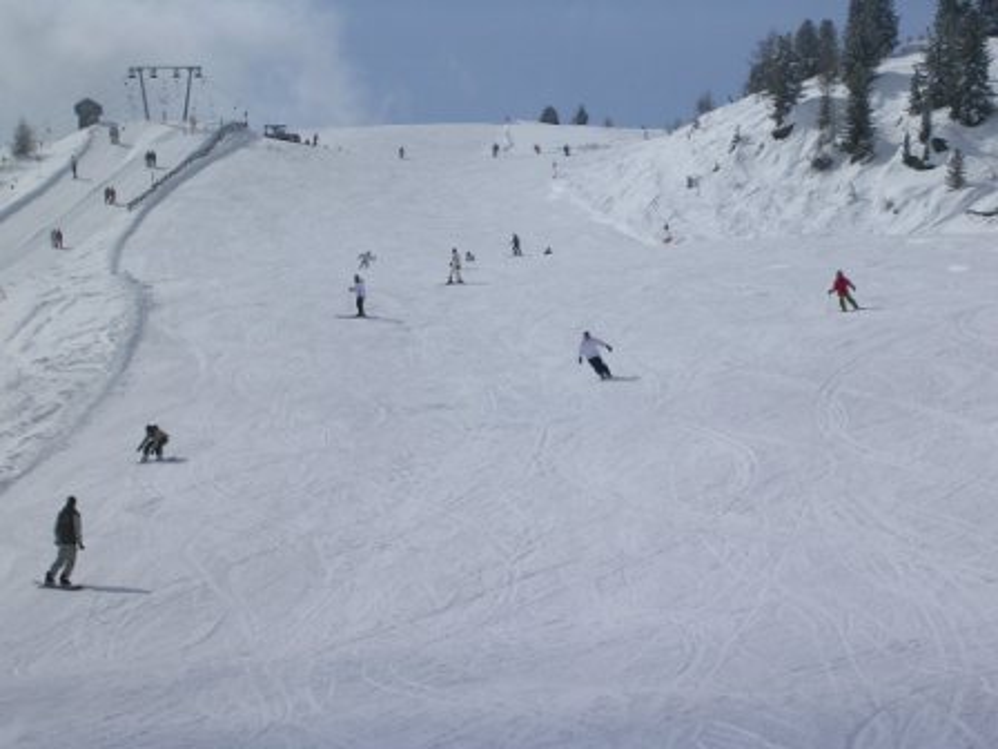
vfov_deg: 12.9
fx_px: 3316
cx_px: 499
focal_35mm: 115
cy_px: 374
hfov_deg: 17.1
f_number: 4.9
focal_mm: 17.4
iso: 50
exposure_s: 1/1500
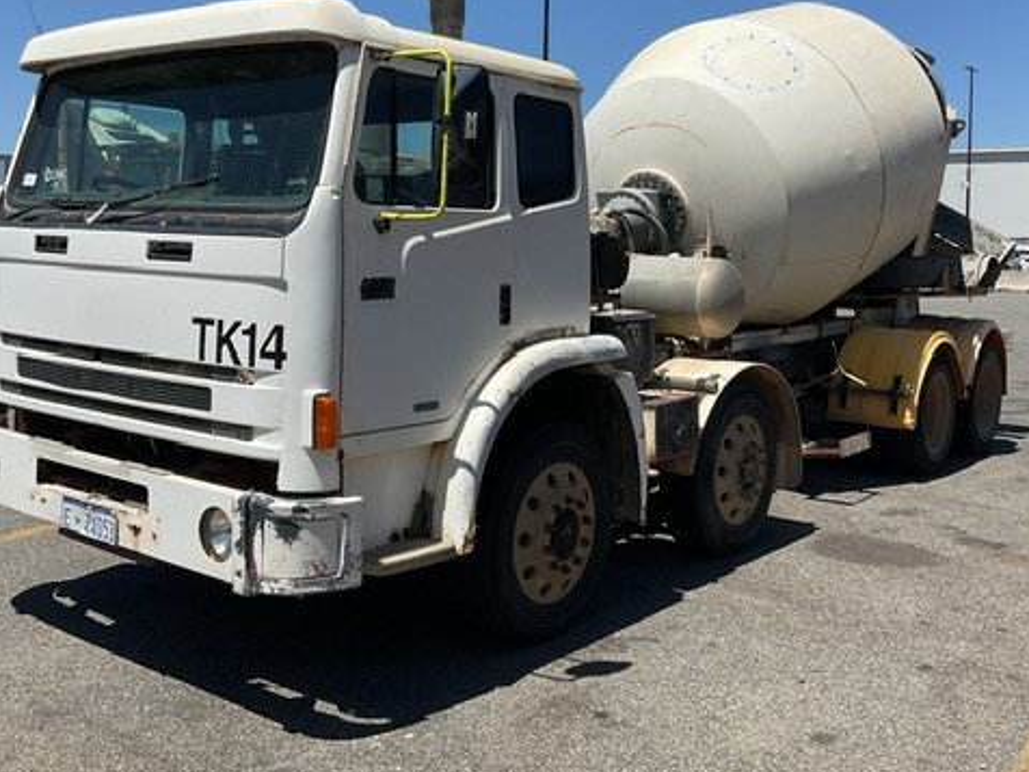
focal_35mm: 39
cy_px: 268
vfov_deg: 36.5
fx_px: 1159
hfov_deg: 47.8
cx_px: 482
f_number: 1.8
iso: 16
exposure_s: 1/2959
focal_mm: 3
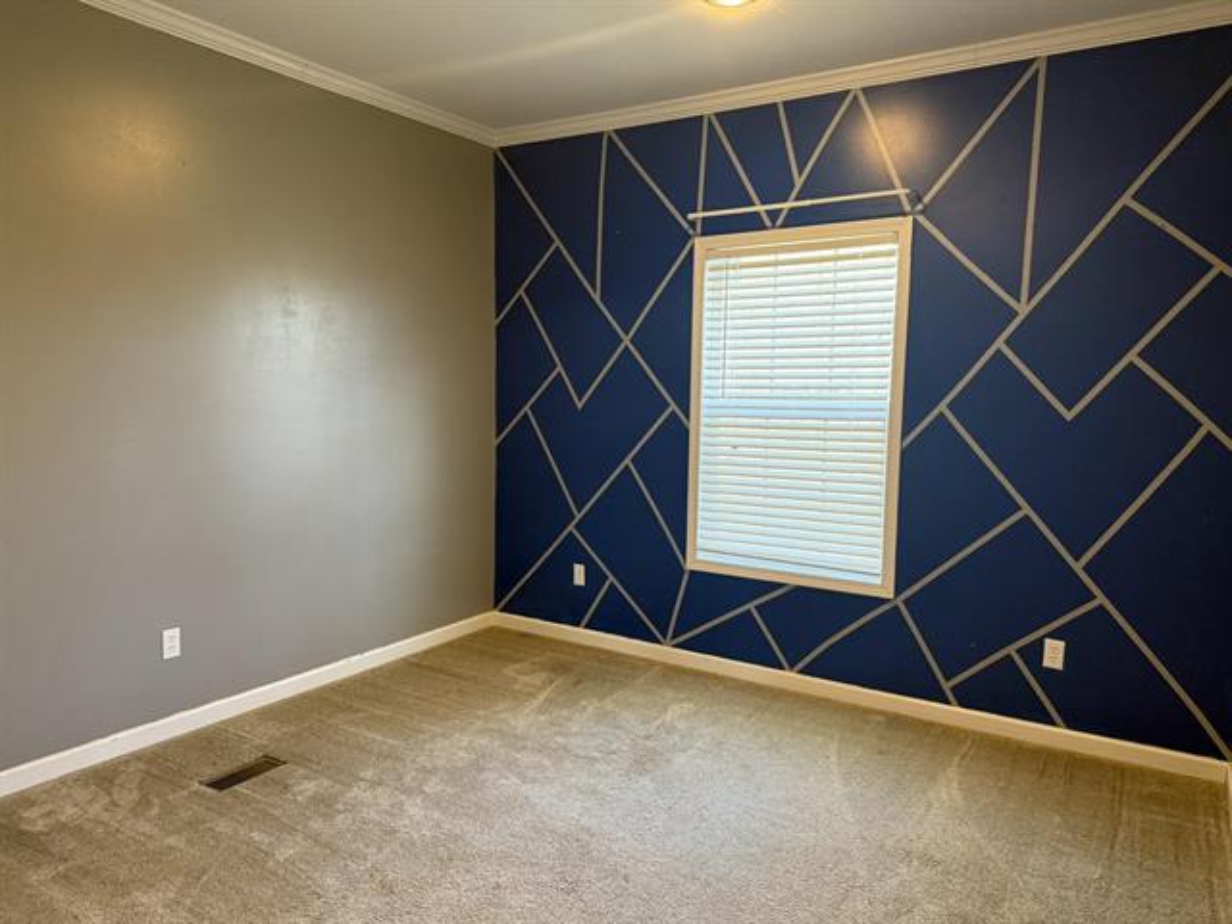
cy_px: 462
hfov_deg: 71.6
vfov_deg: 56.8
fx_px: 854
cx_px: 616
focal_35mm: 24
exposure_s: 1/71
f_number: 1.78
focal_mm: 6.76
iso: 320
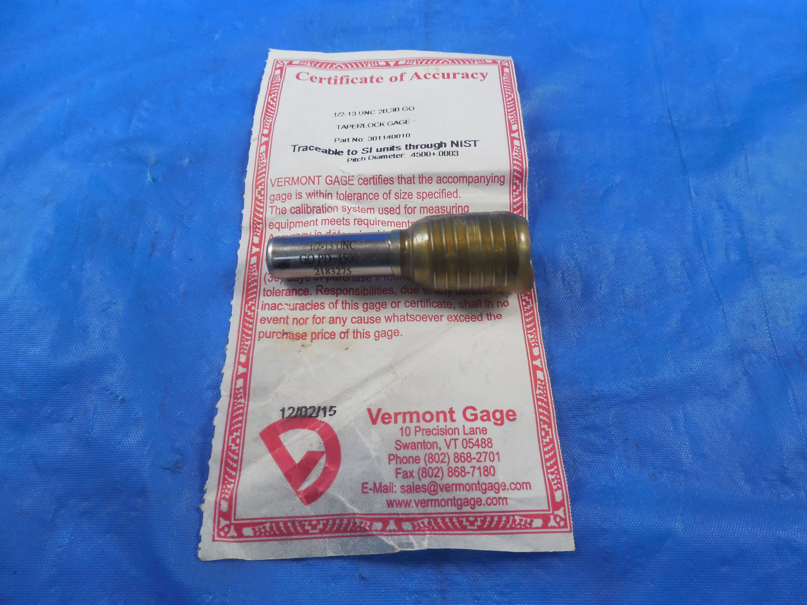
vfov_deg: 54.9
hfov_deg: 69.4
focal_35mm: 25
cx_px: 404
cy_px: 302
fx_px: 583
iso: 140
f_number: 3.3
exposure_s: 1/30
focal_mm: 4.5
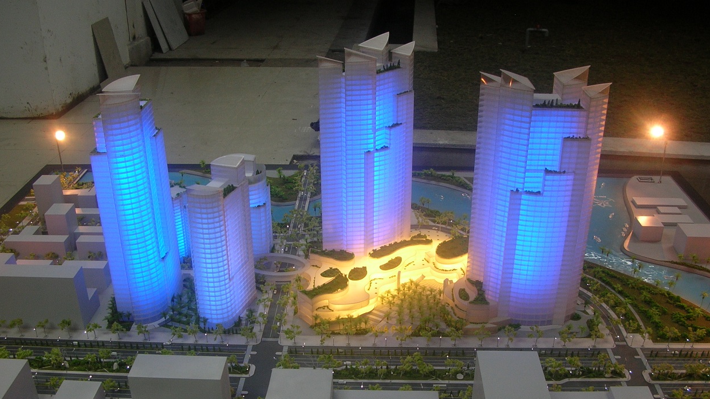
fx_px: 734
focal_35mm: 39
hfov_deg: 51.6
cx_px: 362
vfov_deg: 30.2
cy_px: 263
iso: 50
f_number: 2.8
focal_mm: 5.8
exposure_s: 1/25
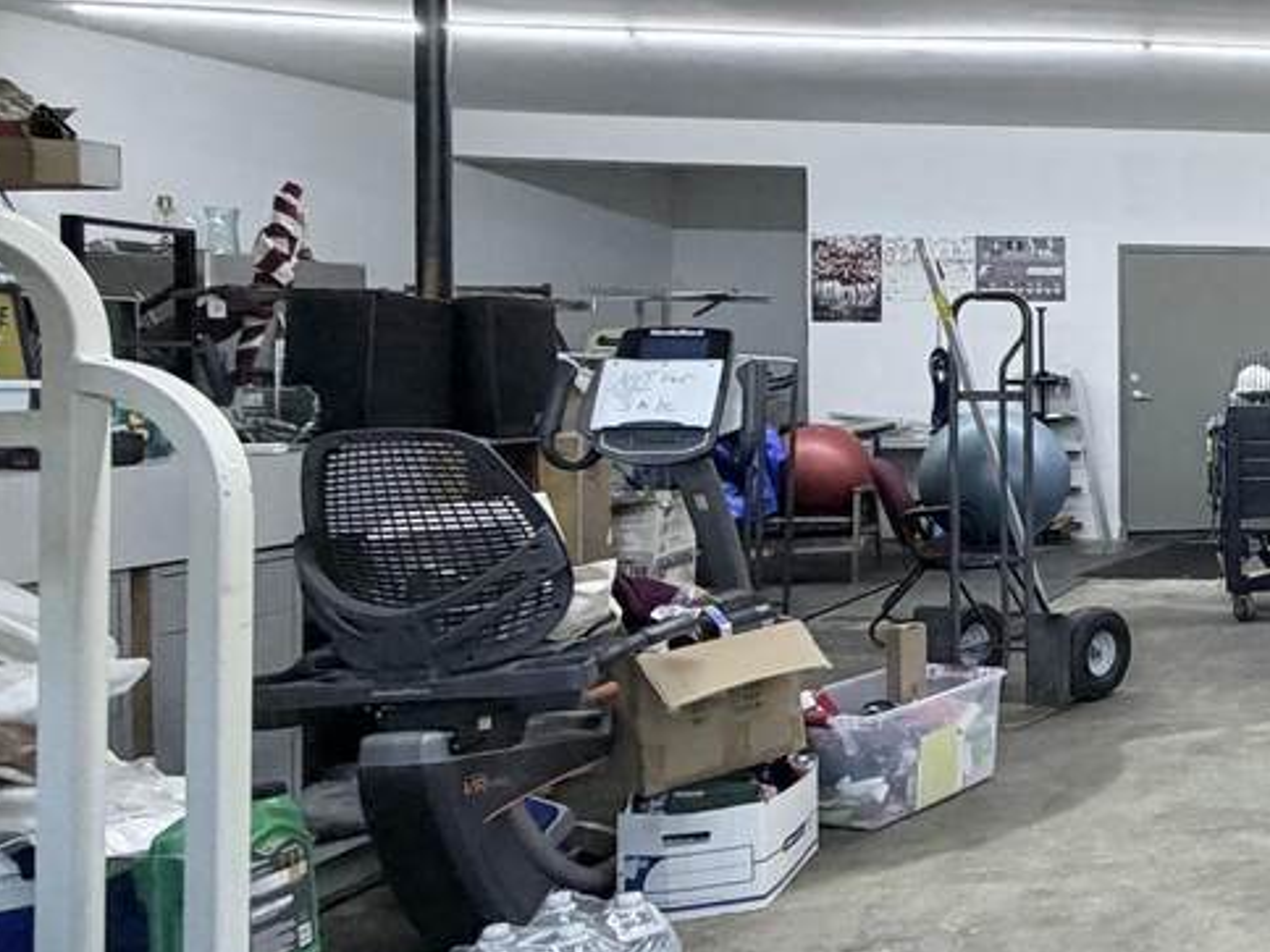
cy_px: 388
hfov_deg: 34.7
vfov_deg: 38.5
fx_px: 1357
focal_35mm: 37
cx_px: 1658
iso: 250
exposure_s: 1/60
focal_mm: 2.22
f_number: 2.2
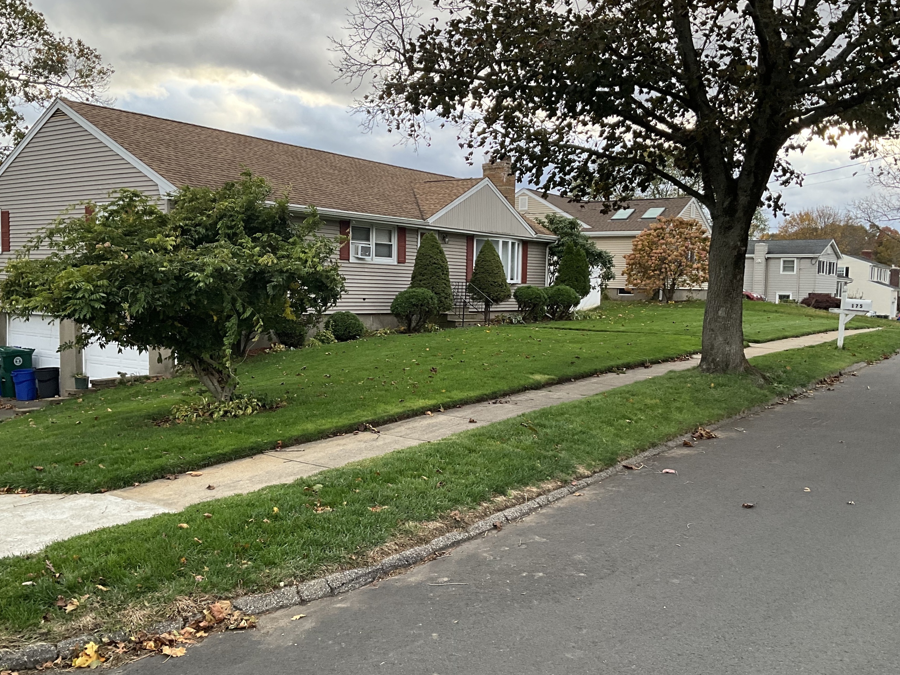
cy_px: 357
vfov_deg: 41.8
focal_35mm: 34
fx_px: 884
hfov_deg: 54.0
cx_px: 445
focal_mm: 3
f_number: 1.8
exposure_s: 1/122
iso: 50
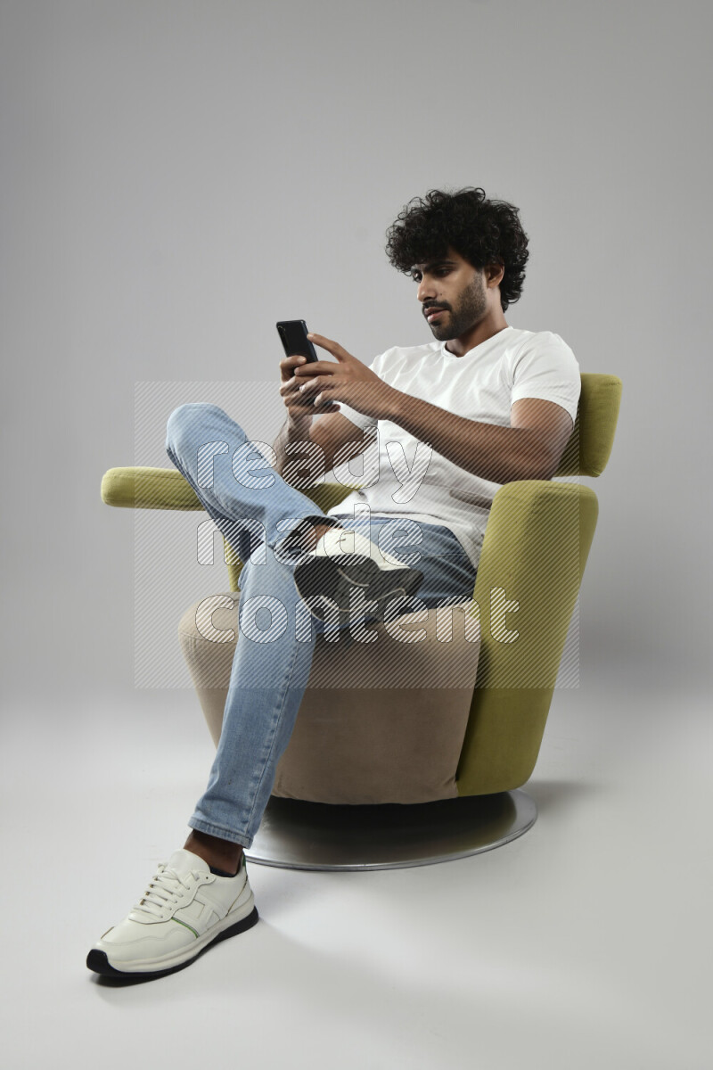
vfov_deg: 43.6
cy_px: 535
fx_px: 1337
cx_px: 356
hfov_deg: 29.9
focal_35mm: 45
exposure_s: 1/125
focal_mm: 45
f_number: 6.3
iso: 400
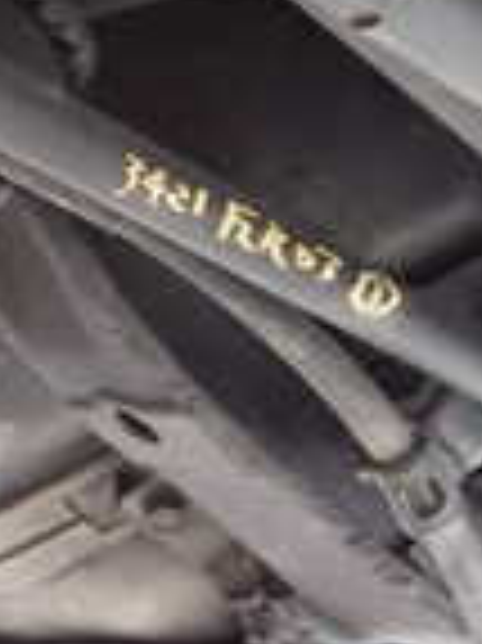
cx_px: 752
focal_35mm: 105
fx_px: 1952
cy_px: 261
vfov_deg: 18.7
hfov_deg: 13.2
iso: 640
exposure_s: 1/30
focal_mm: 4.5
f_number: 2
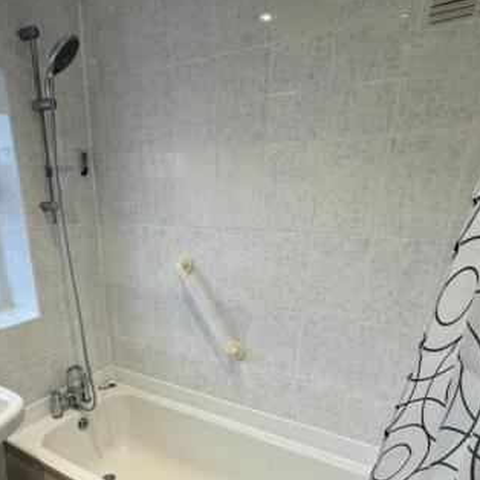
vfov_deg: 65.1
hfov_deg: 66.7
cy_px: 328
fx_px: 361
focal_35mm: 23
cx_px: 196
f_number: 2.2
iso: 80
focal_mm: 2.22
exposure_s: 1/100
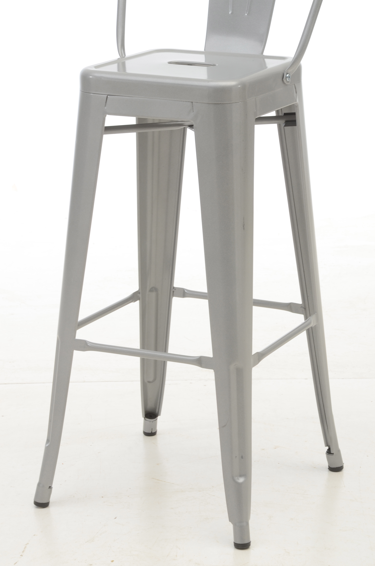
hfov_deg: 12.1
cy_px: 283
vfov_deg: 18.2
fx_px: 1766
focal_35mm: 112
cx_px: 188
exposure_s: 1/125
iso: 200
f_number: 10
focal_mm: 75
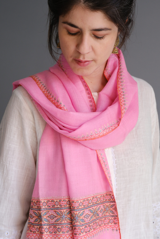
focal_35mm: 59
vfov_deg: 33.9
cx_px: 80
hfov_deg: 23.0
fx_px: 393
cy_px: 120
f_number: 4.2
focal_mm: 39.6
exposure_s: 1/60
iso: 640
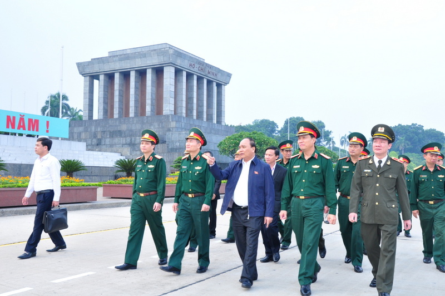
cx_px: 222
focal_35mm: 39
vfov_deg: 34.2
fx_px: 482
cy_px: 148
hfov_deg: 49.6
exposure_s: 1/100
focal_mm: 26
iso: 640
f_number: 10
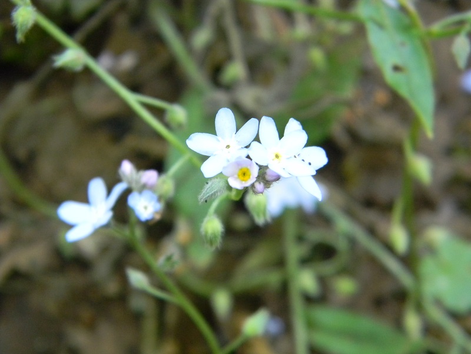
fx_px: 1129
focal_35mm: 83
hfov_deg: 23.6
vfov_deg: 17.8
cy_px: 177
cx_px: 236
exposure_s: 1/32
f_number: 4.5
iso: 400
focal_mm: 15.1
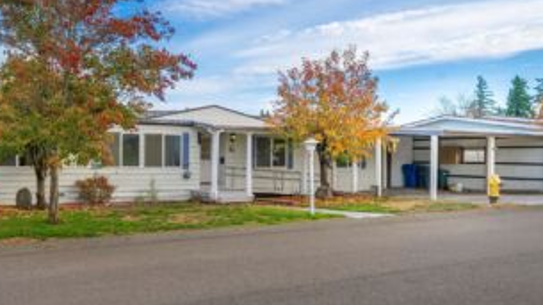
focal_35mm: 33
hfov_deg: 59.4
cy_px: 145
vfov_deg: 35.5
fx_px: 475
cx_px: 244
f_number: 6.7
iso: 100
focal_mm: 24
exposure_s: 1/125
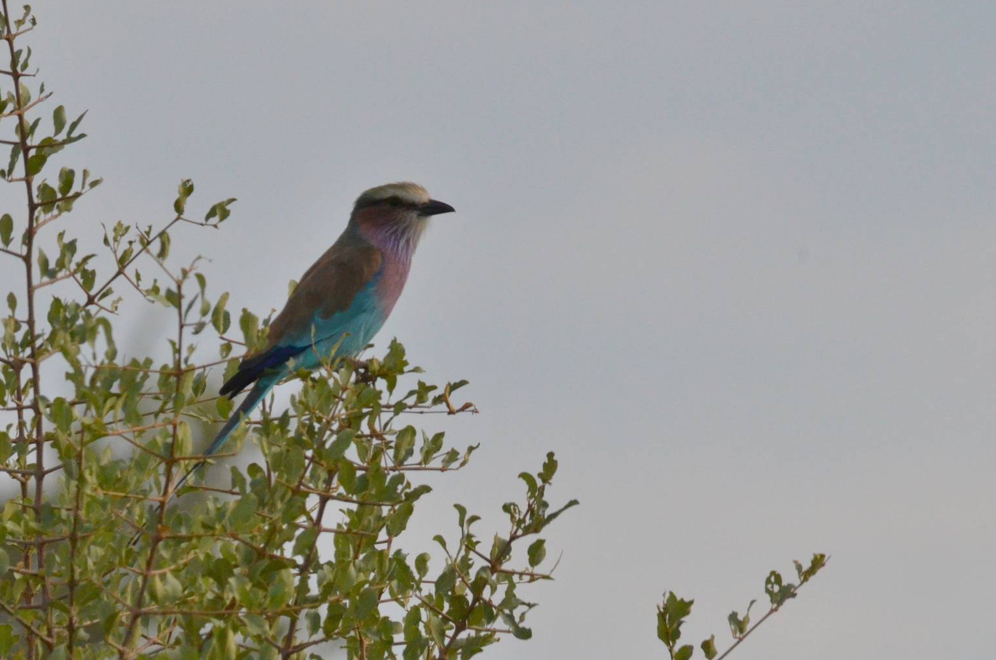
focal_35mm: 784
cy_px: 322
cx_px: 502
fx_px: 21645
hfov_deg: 2.6
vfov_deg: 1.7
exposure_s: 1/2500
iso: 2500
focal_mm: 500
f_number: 13
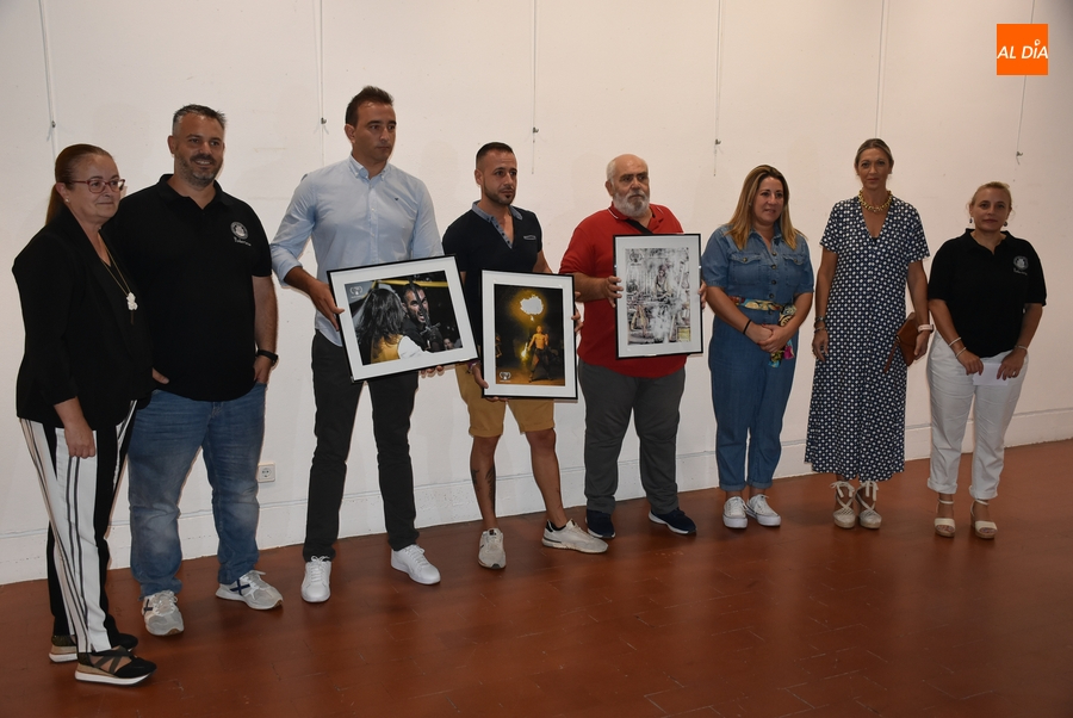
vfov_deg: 38.4
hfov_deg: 55.1
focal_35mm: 34
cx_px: 536
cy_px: 359
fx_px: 1029
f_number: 3.8
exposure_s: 1/60
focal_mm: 23
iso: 800
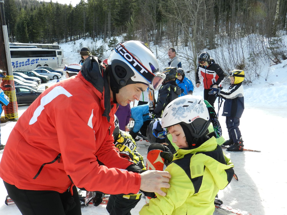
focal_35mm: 38
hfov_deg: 49.0
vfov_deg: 37.7
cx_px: 144
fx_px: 315
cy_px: 108
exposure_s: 1/400
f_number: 4
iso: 160
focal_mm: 6.7
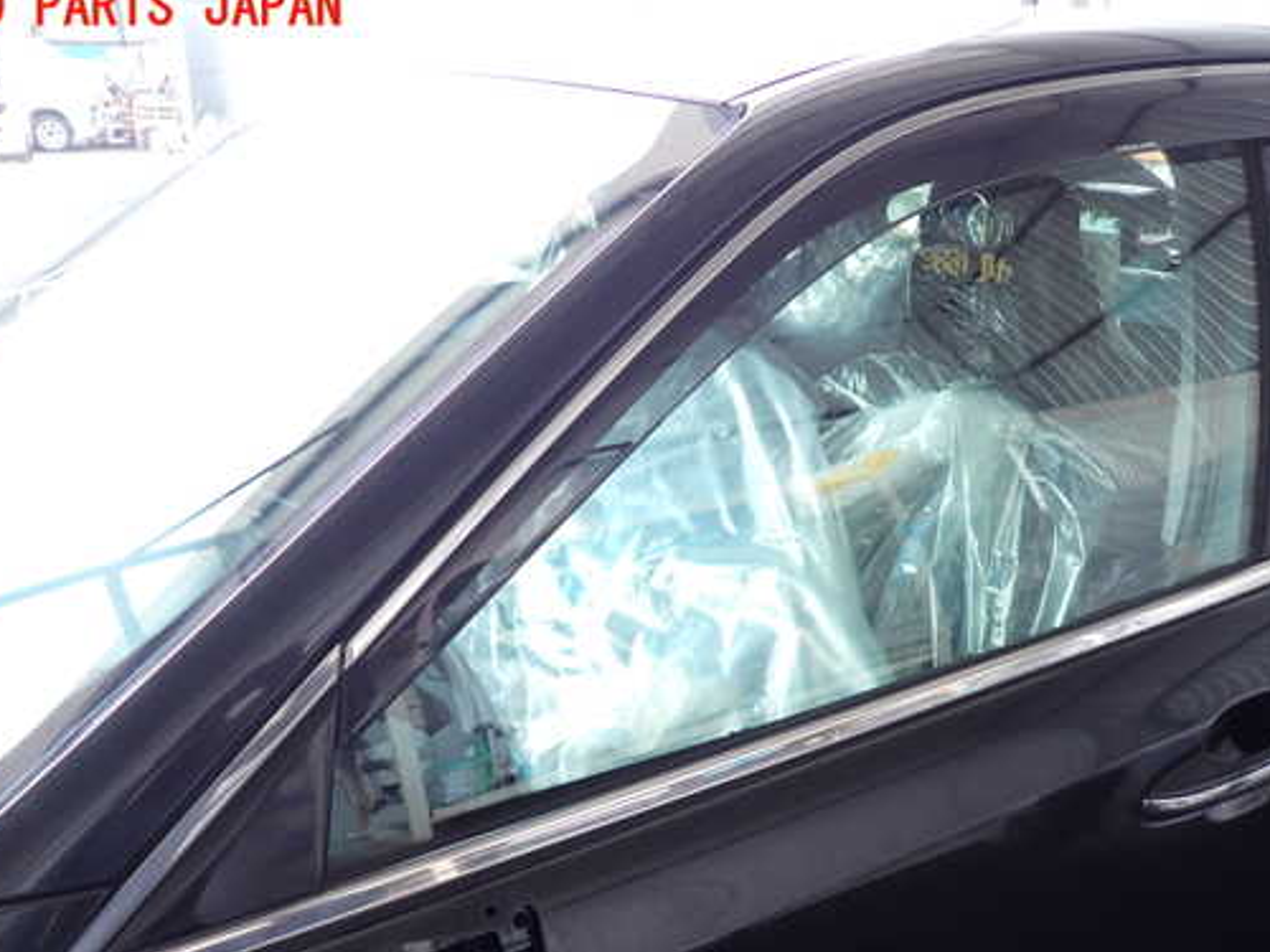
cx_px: 643
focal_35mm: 30
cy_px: 548
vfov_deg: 46.6
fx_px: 1101
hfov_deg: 60.0
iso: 100
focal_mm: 4.5
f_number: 2
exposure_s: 1/60
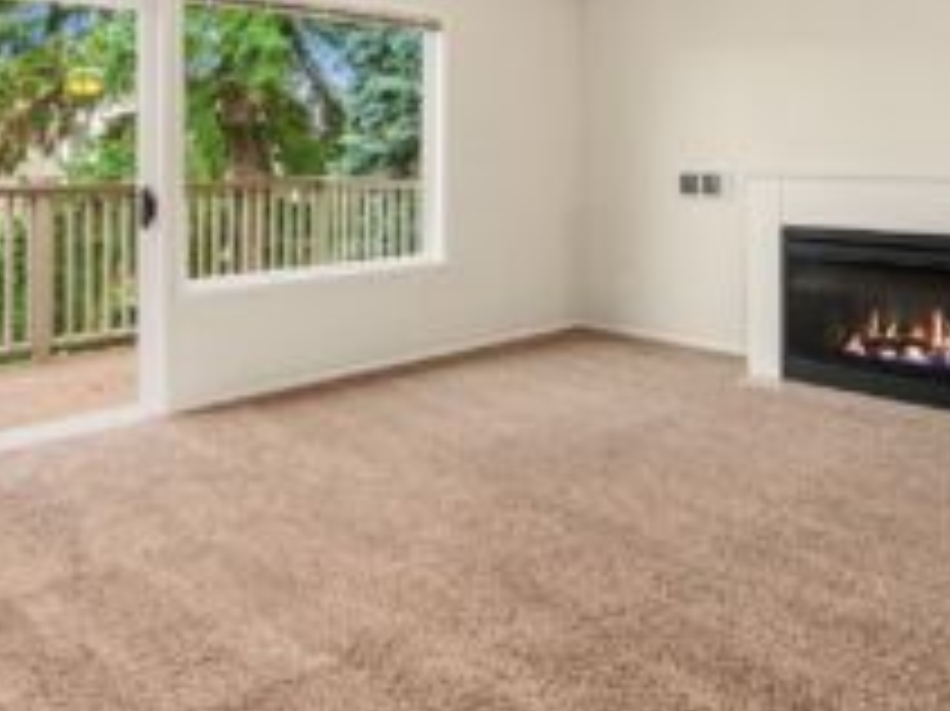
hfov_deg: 57.7
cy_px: 380
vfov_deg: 45.4
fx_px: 850
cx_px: 356
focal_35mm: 31
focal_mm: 17
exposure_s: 1
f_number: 8
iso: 200
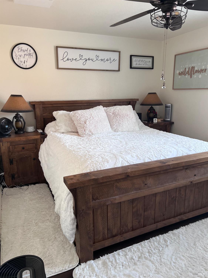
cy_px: 139
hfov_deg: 53.1
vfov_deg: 67.3
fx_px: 208
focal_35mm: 26
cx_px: 104
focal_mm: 5.7
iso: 125
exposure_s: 1/105
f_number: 1.5
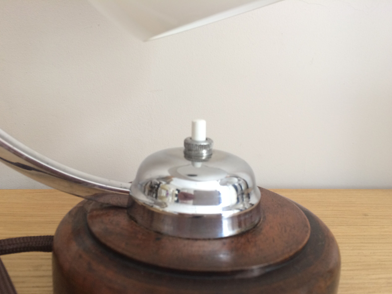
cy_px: 152
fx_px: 340
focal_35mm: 30
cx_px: 197
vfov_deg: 46.8
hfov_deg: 60.0
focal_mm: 4.15
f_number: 2.2
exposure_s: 1/33
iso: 100
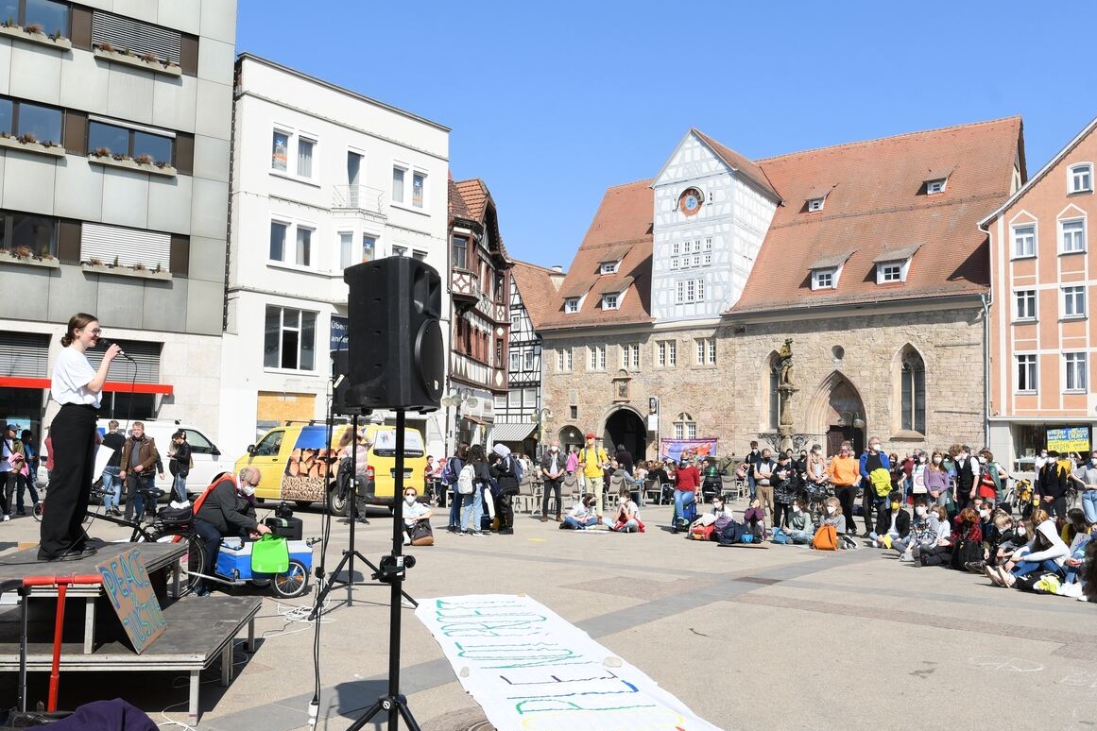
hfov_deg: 60.3
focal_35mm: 31
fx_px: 945
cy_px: 373
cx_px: 537
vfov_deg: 42.3
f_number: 8
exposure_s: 1/400
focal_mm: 20
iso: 200
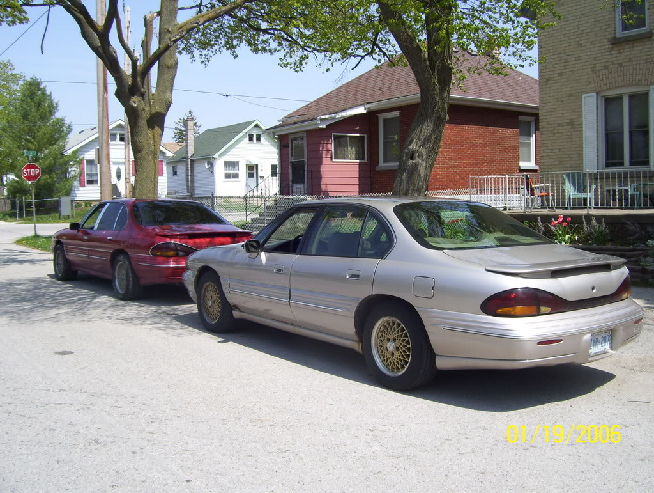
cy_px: 246
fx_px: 681
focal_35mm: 36
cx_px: 327
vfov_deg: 39.7
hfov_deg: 51.3
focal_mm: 6
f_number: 4.8
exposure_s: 1/500
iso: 80
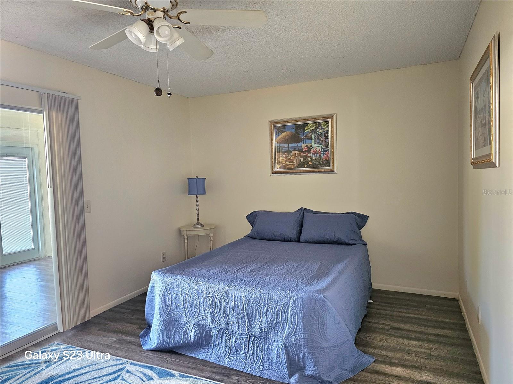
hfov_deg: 73.9
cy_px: 192
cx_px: 256
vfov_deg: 58.9
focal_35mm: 23
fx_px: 341
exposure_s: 1/60.2
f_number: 1.7
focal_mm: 6.3
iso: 640
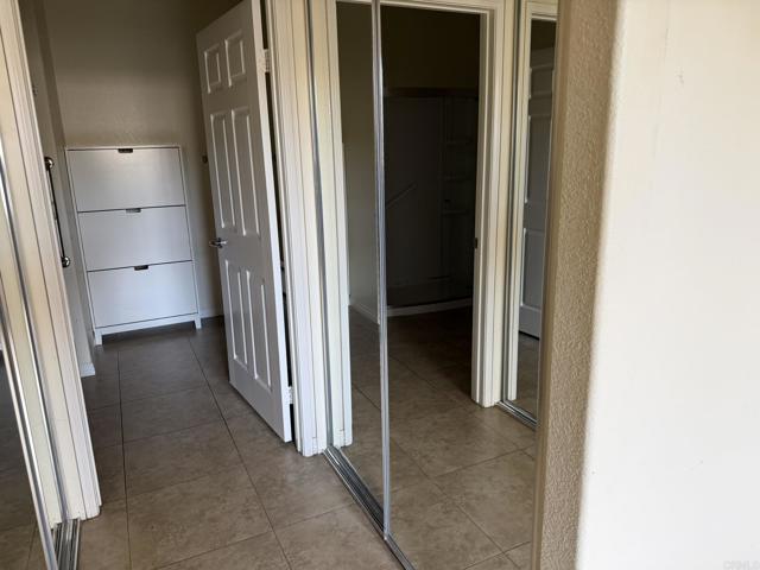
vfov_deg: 56.8
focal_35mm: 24
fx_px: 527
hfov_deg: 71.6
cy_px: 285
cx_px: 380
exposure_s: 1/79
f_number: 1.78
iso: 200
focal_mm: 6.76
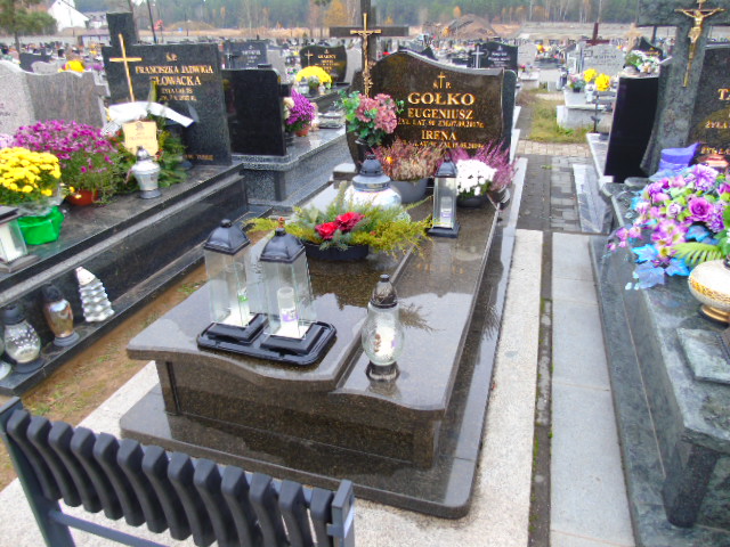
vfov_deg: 54.9
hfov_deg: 69.4
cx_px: 365
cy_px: 274
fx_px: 527
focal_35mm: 25
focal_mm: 4.4
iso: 80
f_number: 3.4
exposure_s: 1/40
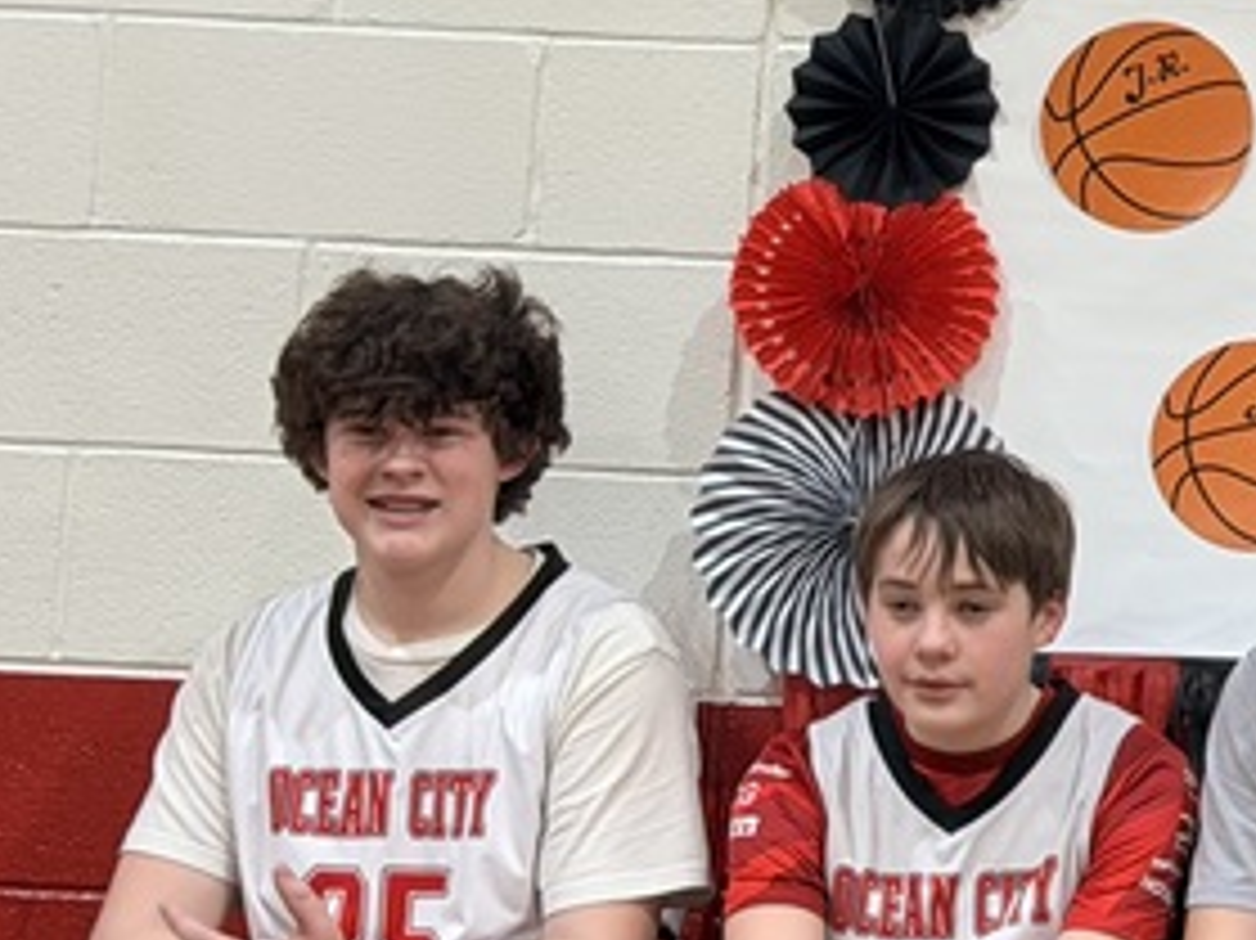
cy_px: 346
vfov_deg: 8.4
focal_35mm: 176
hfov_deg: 10.7
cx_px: 2048
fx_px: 6383
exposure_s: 1/60
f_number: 1.78
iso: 64
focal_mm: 6.76
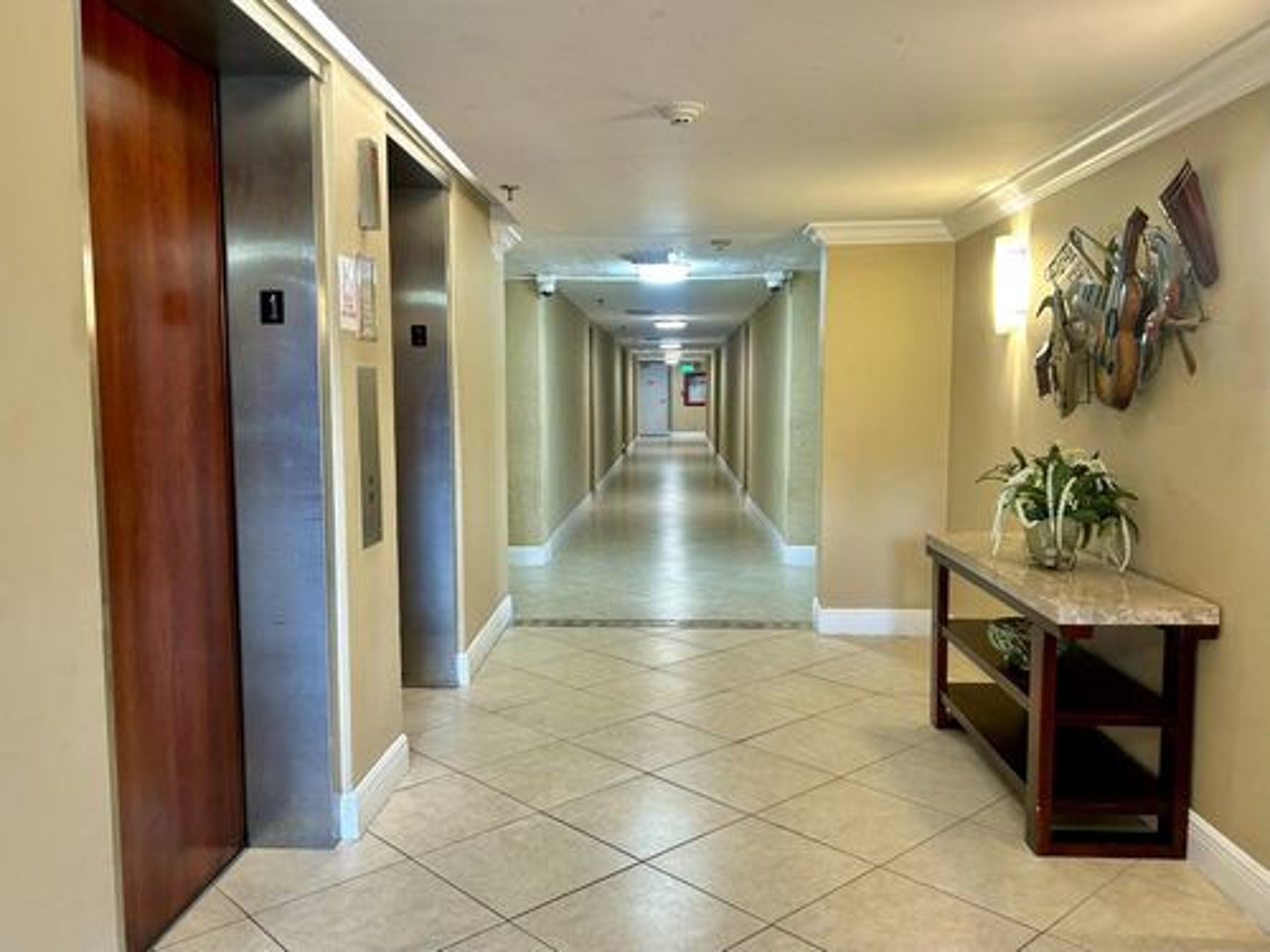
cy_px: 476
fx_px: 954
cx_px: 635
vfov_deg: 53.1
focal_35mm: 26
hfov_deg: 67.3
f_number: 1.5
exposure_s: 1/60
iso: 125
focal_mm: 5.7
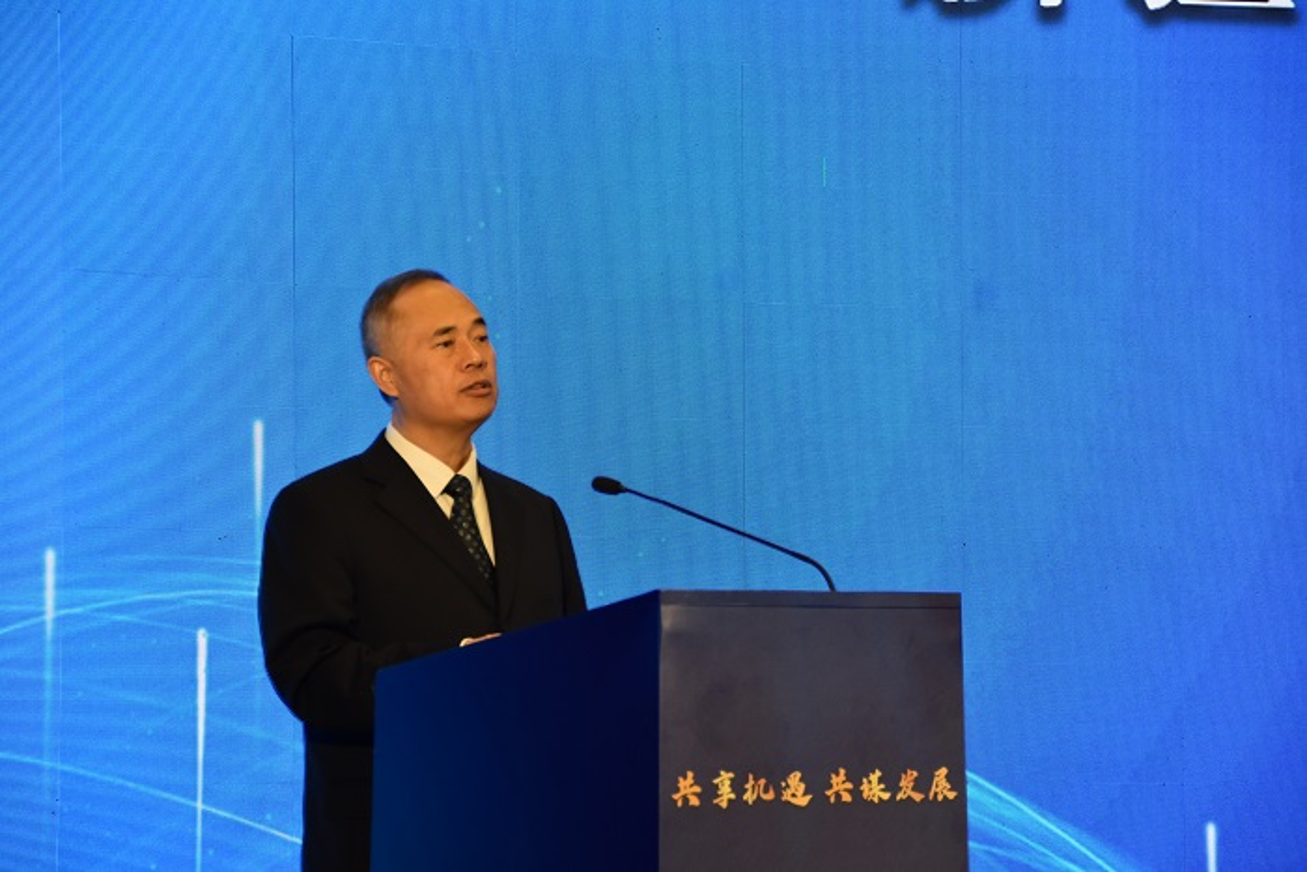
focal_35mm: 142
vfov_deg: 9.6
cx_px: 654
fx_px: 5174
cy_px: 436
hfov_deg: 14.4
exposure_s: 1/80
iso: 800
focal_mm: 95
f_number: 5.3
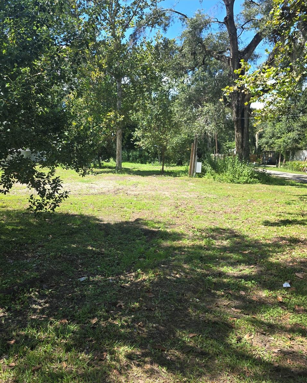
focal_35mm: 30
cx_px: 123
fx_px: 341
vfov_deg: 58.8
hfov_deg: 48.2
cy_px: 191
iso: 12
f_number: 1.7
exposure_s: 1/205
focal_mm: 6.3
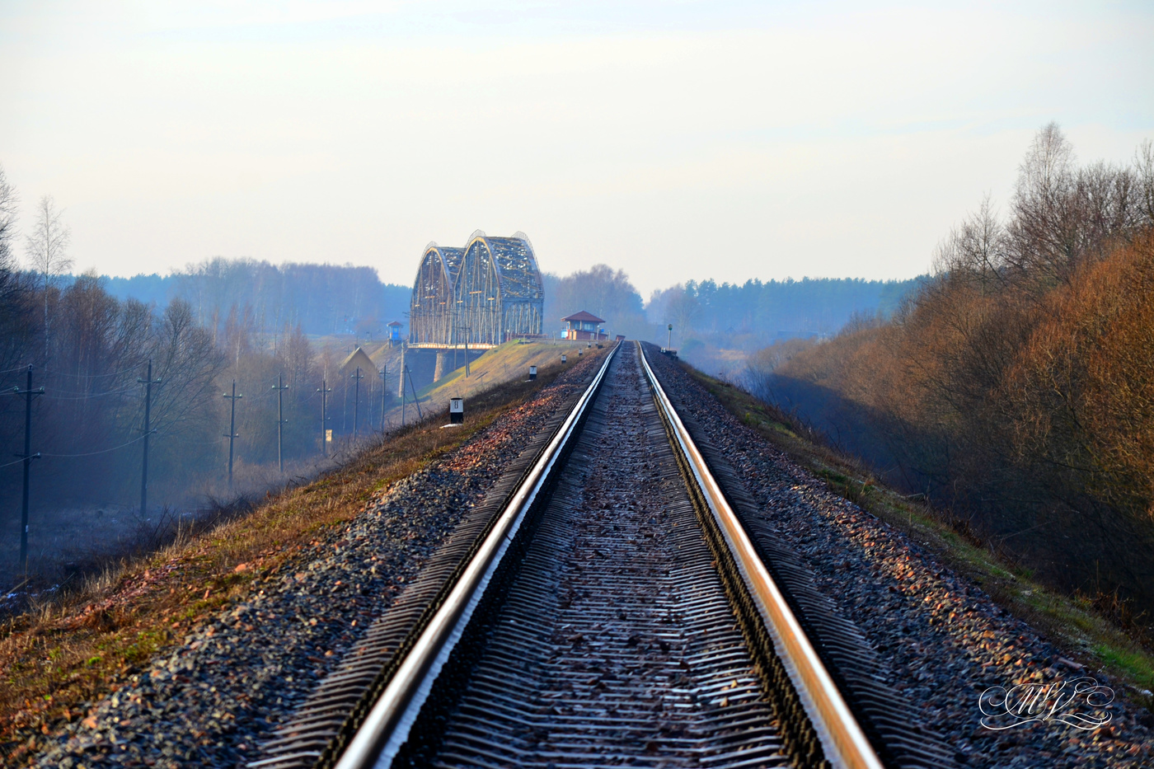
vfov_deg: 7.6
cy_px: 384
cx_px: 577
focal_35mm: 180
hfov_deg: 11.4
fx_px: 5769
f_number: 7.1
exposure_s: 1/125
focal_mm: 120
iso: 100
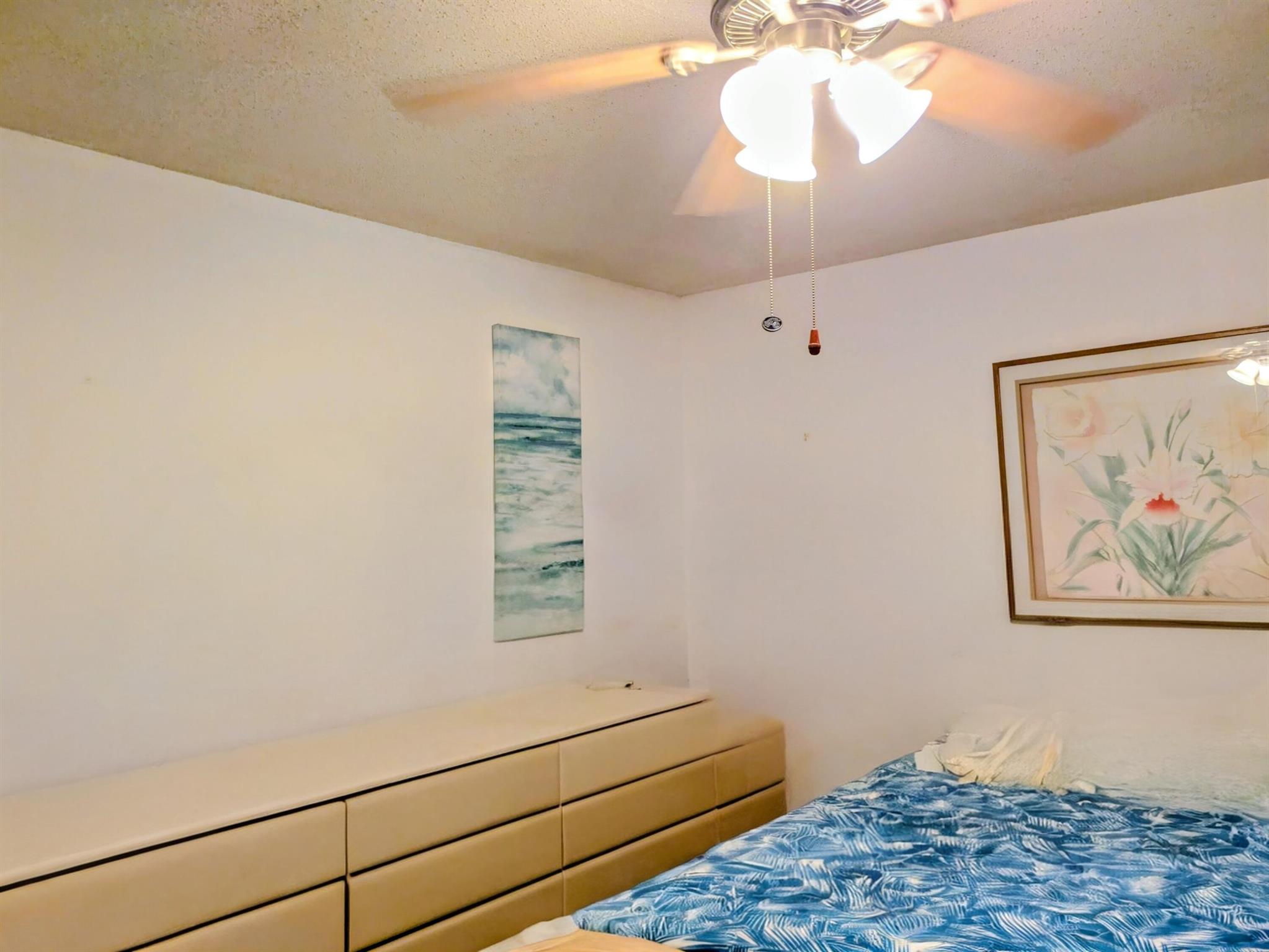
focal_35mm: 25
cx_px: 634
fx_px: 917
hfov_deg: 69.4
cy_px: 476
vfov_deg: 54.9
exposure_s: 1/60
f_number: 1.89
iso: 190
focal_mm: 5.43
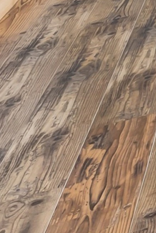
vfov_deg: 14.7
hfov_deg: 6.5
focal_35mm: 105
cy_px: -277
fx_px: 683
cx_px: 762
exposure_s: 1/125
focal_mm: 14
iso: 250
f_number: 7.1
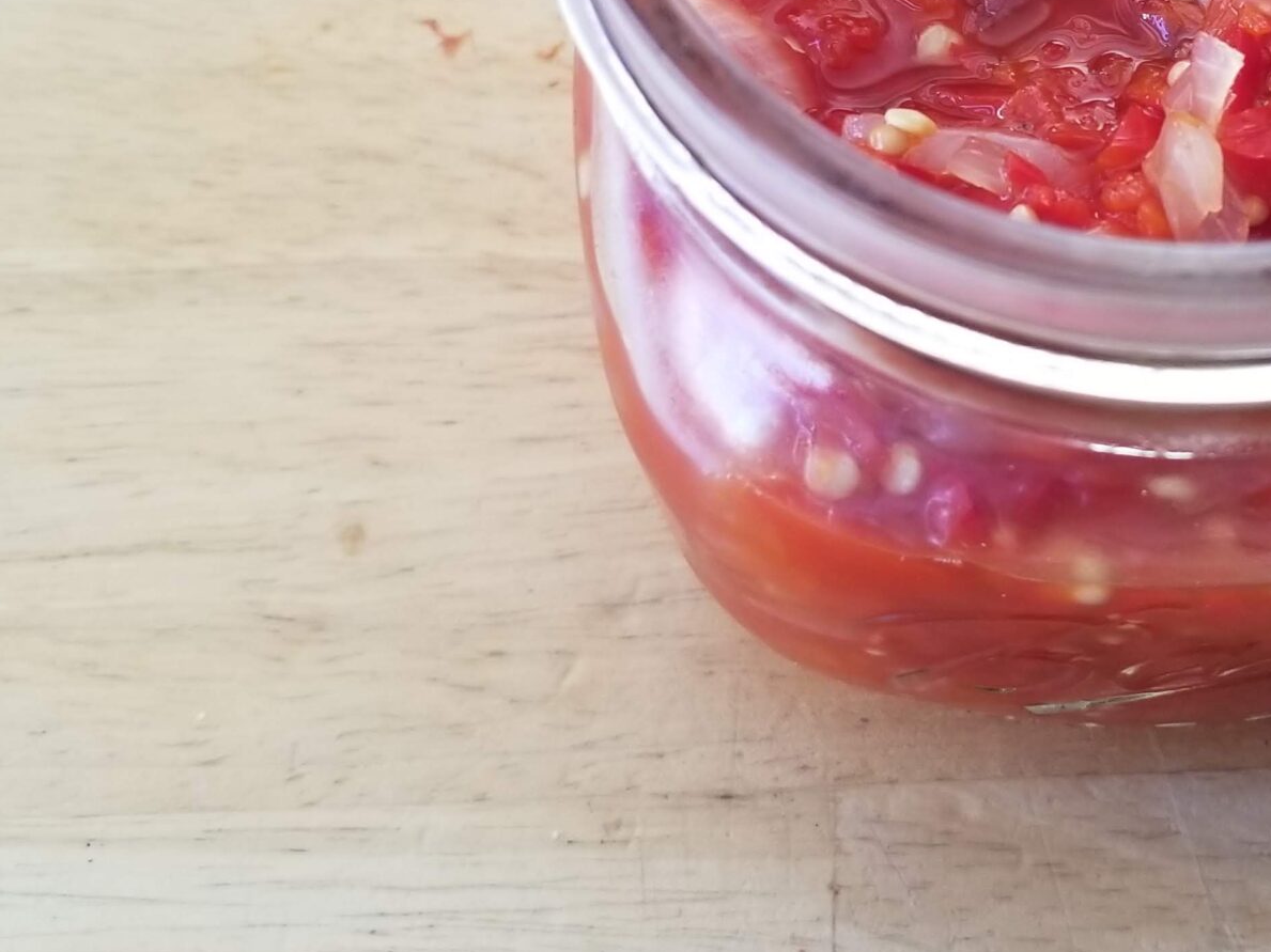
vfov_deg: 25.5
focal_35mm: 56
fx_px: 2056
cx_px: 1095
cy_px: 146
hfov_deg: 32.9
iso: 80
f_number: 1.7
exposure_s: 1/60
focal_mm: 4.25
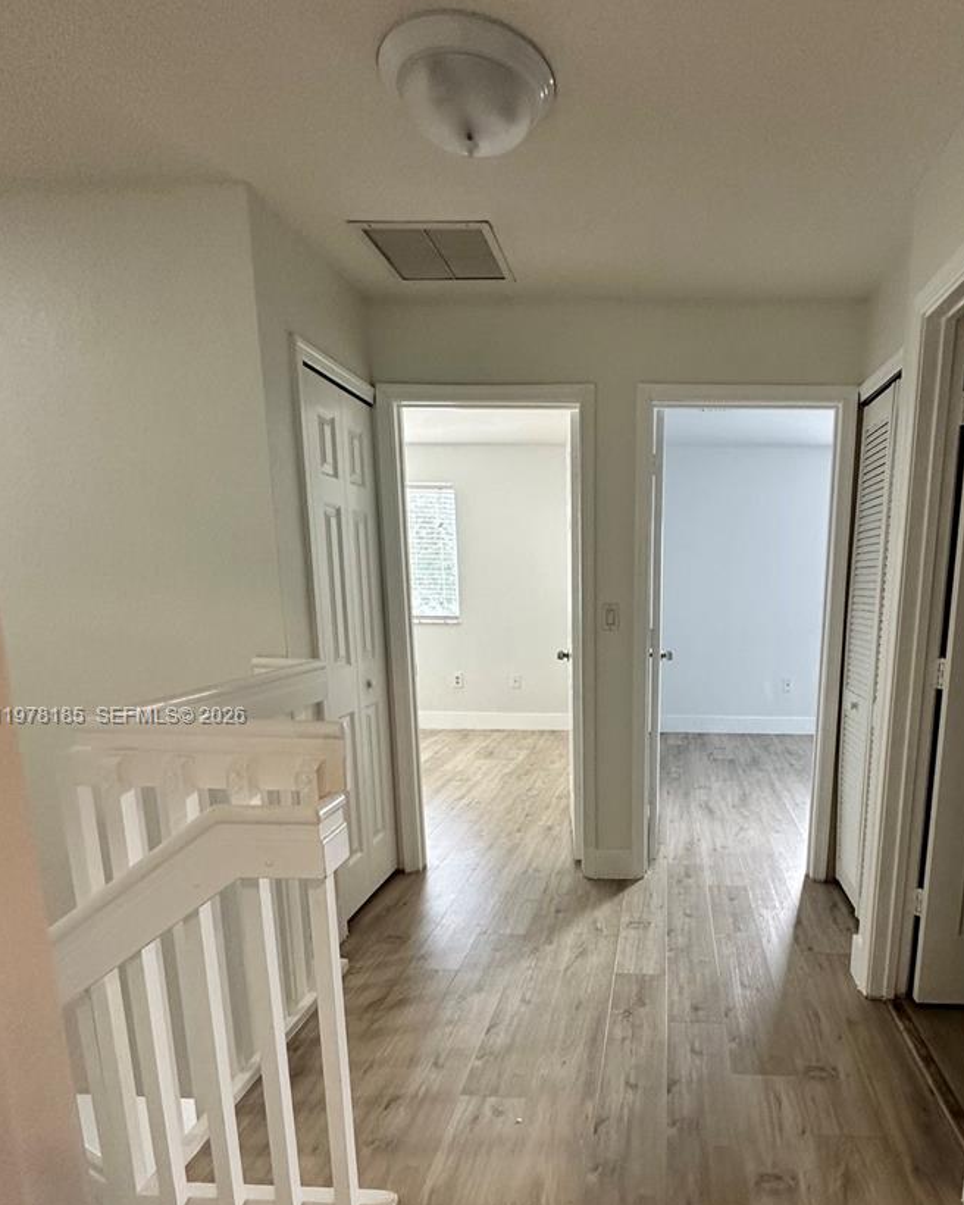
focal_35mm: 20
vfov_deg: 79.5
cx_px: 635
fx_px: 713
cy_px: 717
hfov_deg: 66.4
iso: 250
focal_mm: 2.22
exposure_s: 1/120
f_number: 2.2
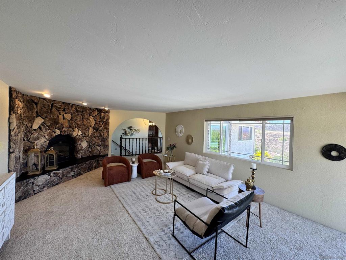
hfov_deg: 102.1
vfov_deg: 85.7
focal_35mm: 14
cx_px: 173
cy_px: 130
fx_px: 140
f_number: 2.2
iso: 80
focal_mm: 2.22
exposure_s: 1/120
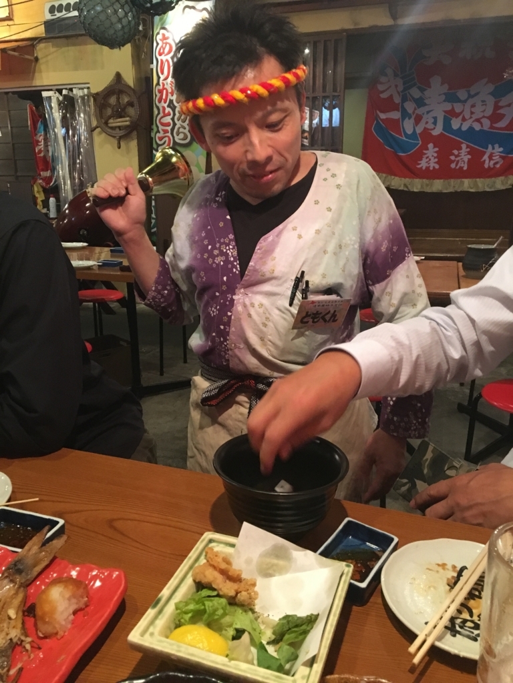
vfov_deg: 61.7
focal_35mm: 29
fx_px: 573
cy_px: 342
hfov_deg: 48.2
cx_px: 256
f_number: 2.2
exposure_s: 1/15
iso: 250
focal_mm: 4.15
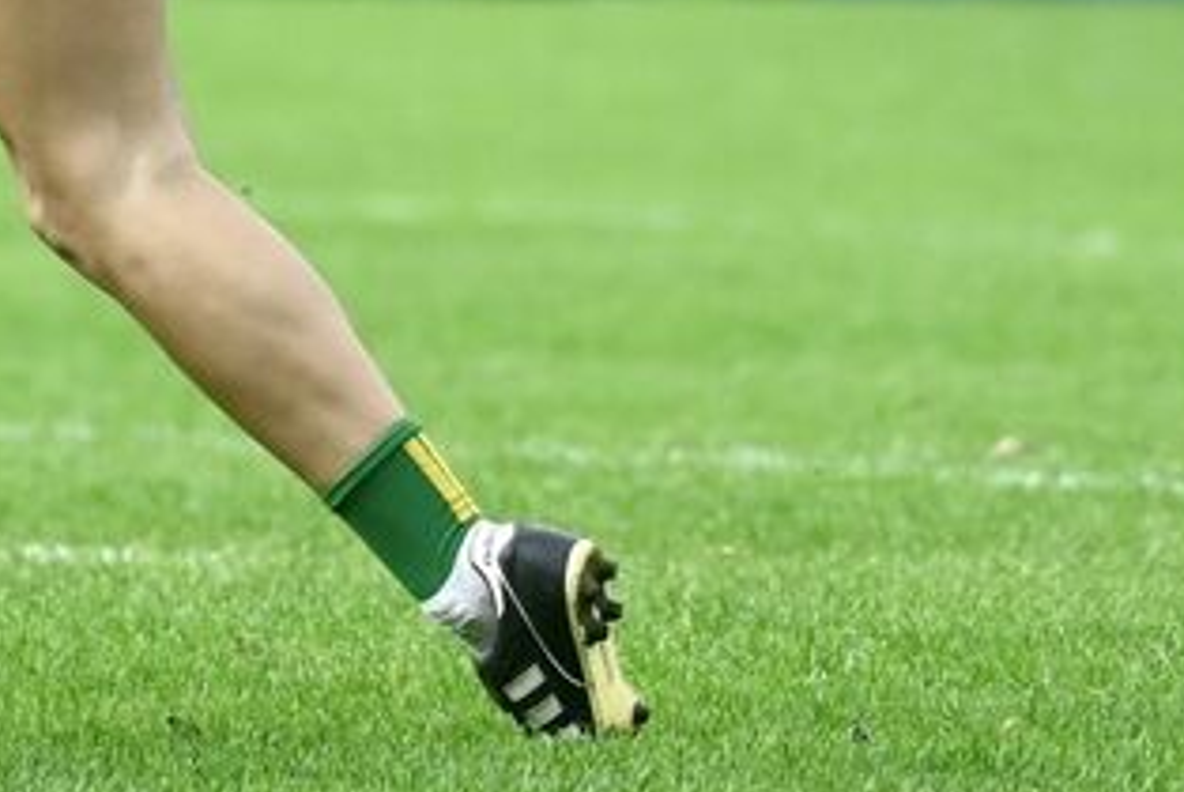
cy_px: -343
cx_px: 302
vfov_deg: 1.3
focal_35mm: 1031
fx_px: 33939
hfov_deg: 2.0
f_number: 5.6
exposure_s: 1/2000
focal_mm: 270
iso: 800
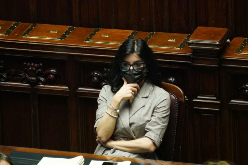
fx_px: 4133
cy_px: 82
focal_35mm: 600
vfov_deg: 2.3
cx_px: 124
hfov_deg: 3.4
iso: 12800
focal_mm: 400
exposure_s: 1/160
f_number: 5.6
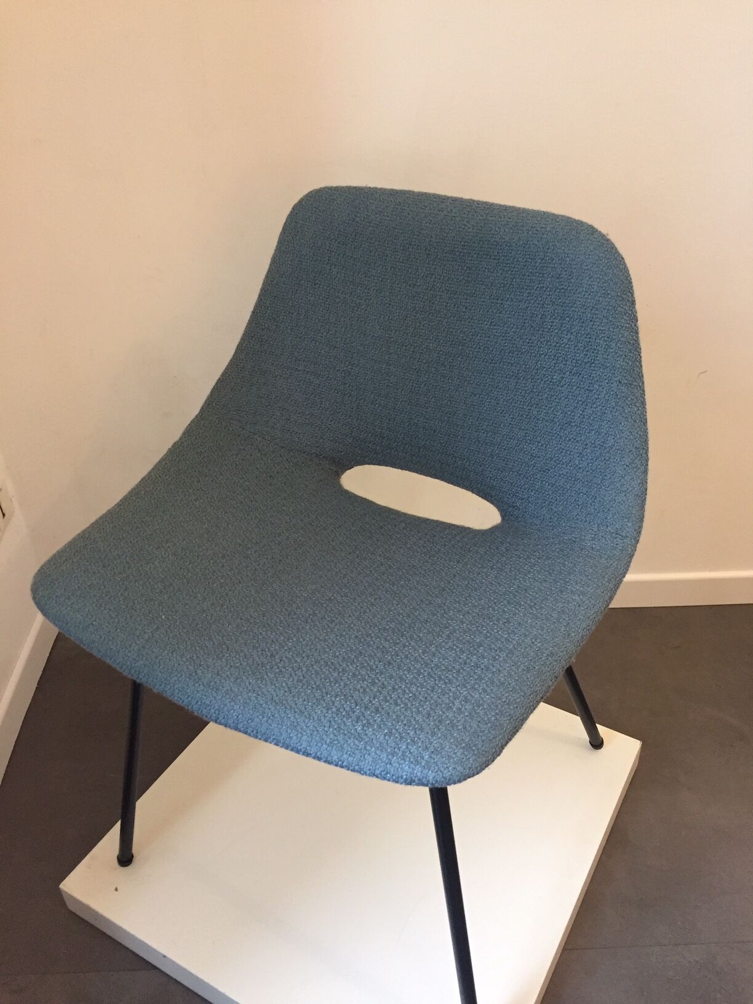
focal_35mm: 29
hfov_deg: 48.2
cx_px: 376
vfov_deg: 61.7
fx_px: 841
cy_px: 502
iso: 250
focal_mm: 4.15
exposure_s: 1/20
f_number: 2.2
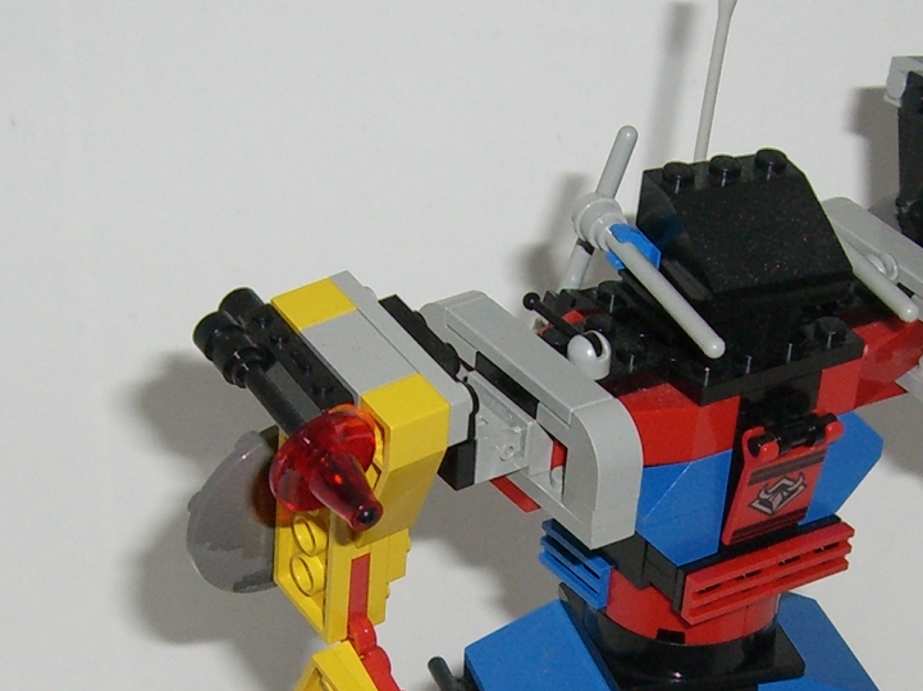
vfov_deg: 13.6
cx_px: 673
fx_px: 2878
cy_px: 641
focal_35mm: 108
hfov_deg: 18.1
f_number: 2.7
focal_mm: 6.2
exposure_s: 1/60
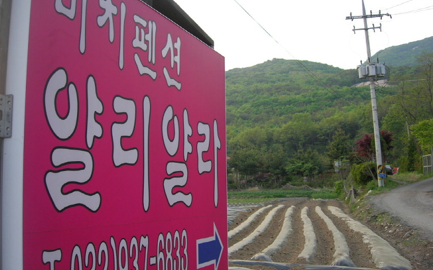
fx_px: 484
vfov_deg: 31.2
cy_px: 148
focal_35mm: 41
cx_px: 219
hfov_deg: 48.2
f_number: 2.8
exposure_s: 1/108
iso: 64
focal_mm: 7.8
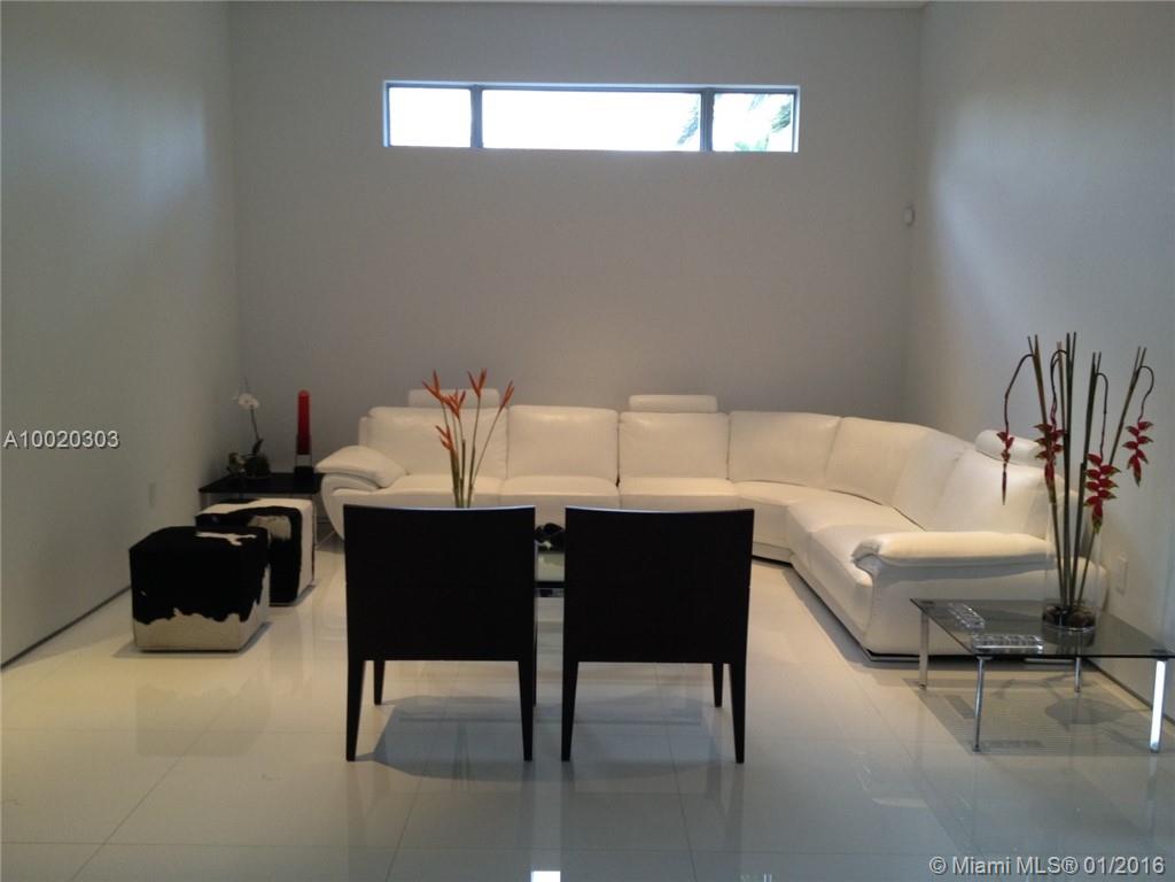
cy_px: 441
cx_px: 588
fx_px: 1188
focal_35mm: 35
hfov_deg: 52.6
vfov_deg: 40.7
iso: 125
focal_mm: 4.28
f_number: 2.4
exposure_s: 1/20
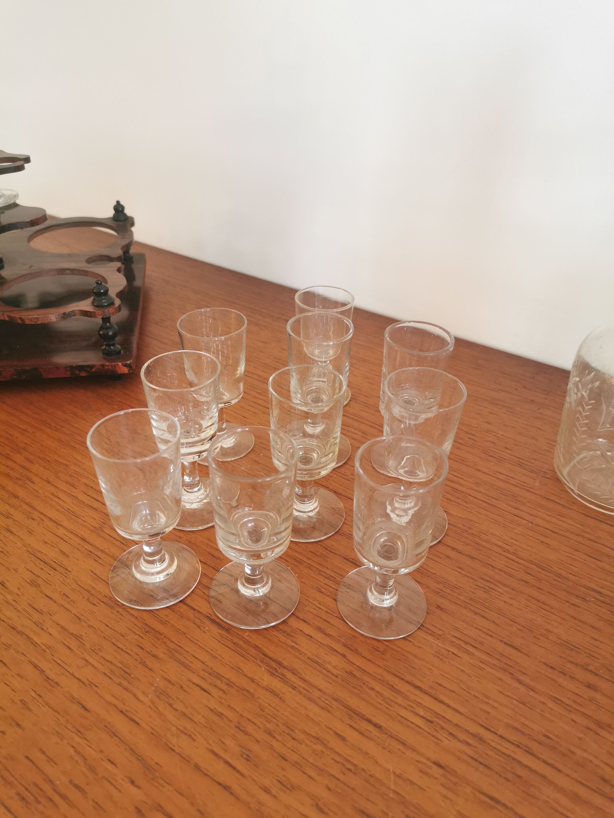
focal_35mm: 27
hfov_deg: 51.4
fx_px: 639
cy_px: 409
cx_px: 307
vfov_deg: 65.3
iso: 200
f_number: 1.8
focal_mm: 5.58
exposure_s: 1/50
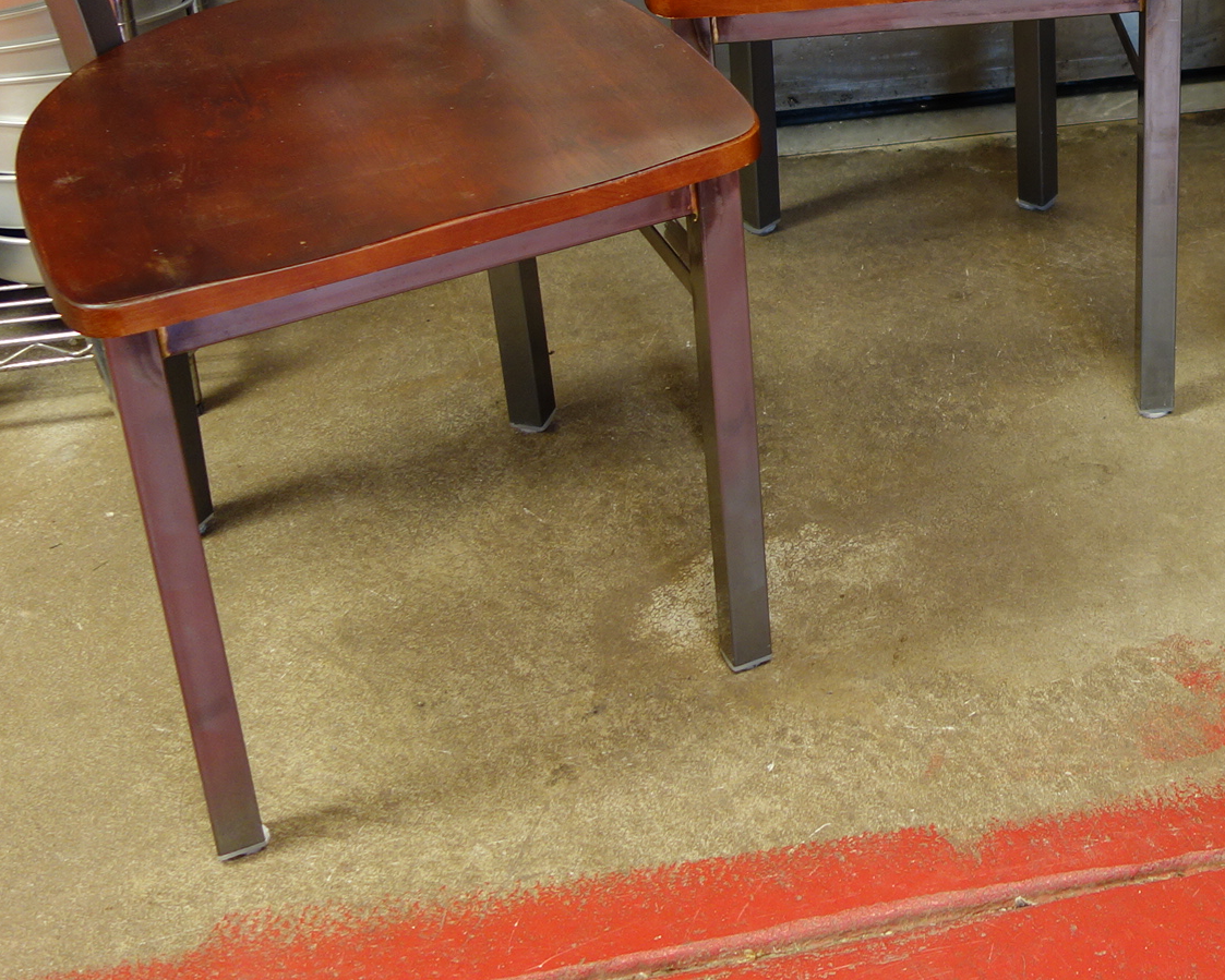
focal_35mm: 64
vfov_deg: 23.0
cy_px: 32
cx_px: 1128
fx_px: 2321
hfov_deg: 28.3
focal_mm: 10.4
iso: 160
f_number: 1.8
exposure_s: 1/30
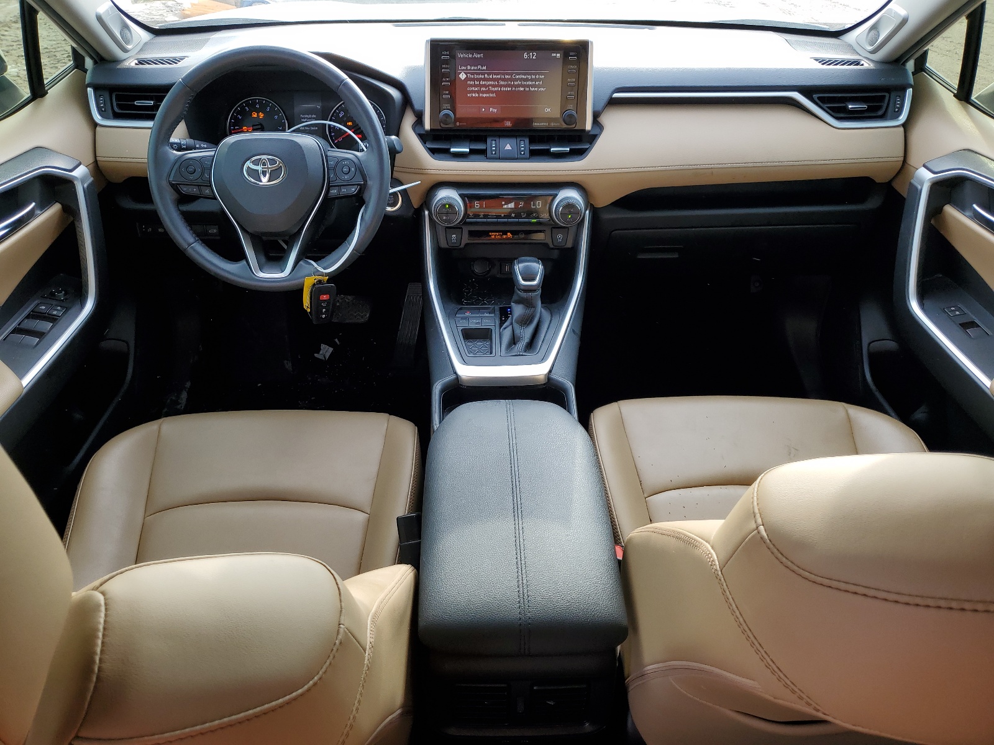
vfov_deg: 53.1
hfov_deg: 67.3
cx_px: 497
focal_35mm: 26
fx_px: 747
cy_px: 372
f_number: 1.5
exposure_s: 1/250
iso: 50
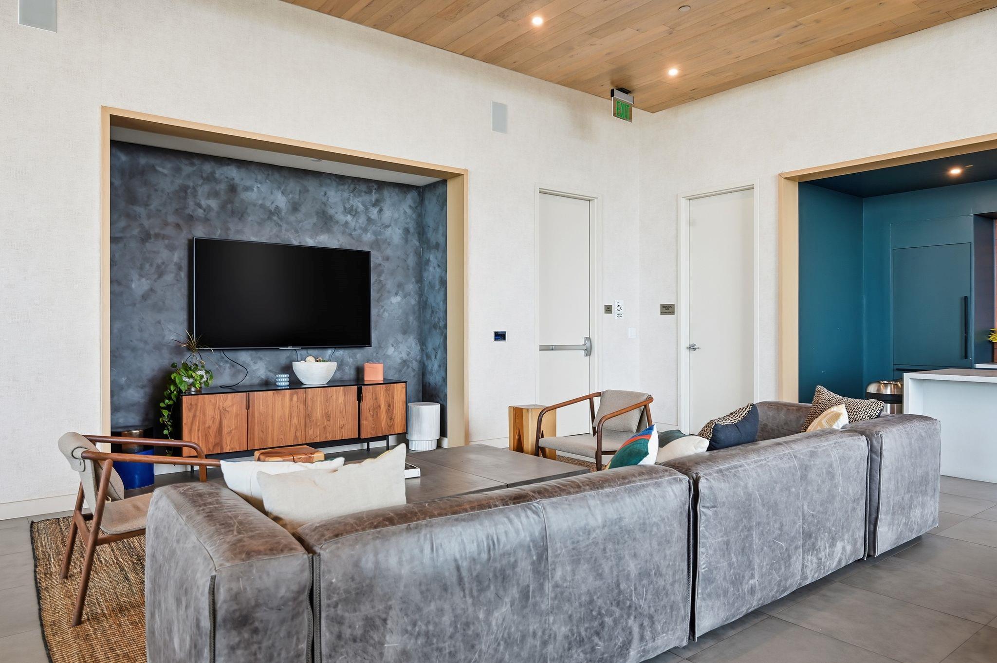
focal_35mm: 24
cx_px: 498
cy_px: 332
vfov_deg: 53.1
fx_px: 664
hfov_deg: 73.8
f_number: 8
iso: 320
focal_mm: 24
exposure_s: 1/50
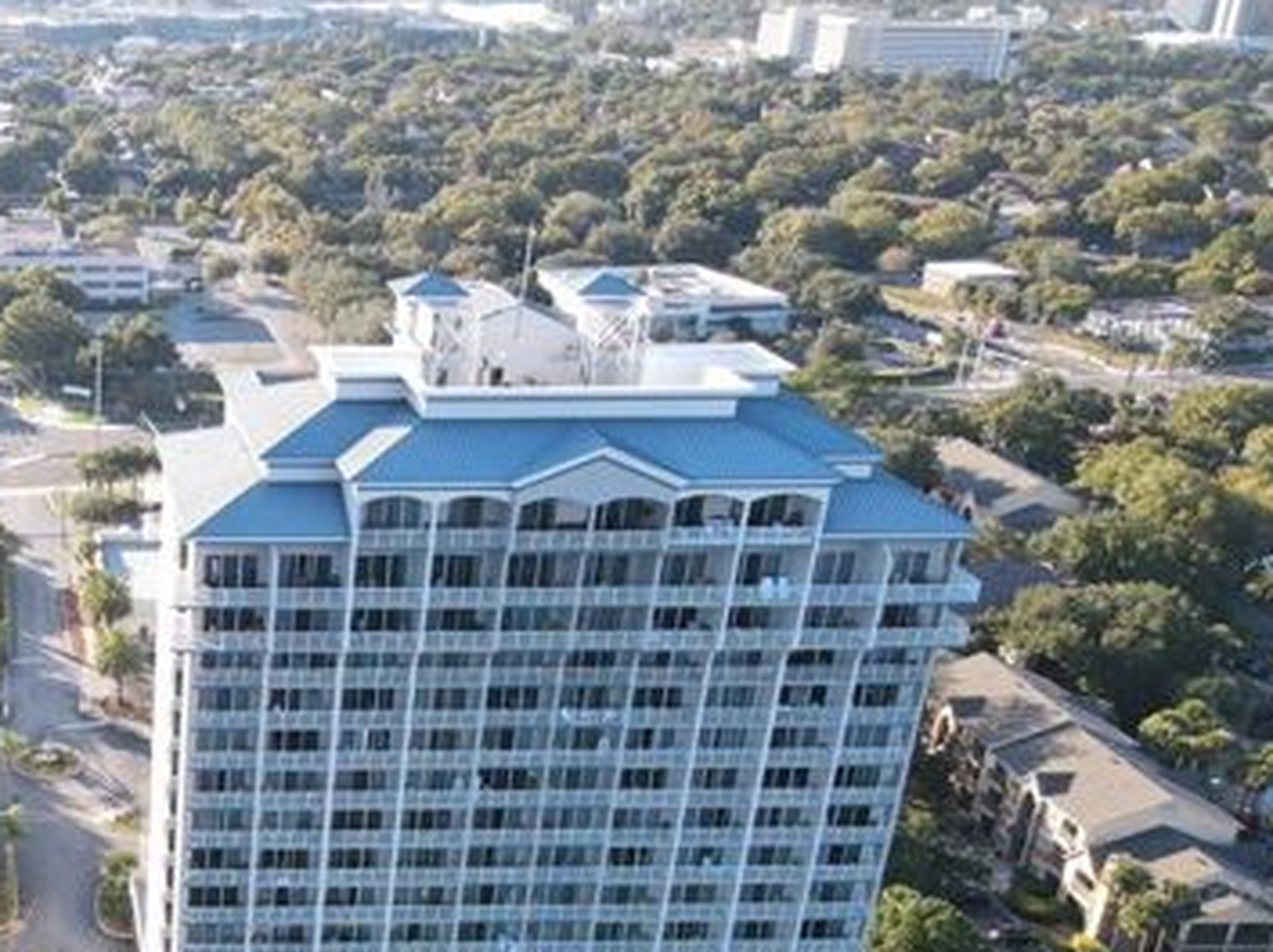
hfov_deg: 36.0
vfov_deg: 28.8
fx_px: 1763
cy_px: 891
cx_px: 20
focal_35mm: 48
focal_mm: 4.5
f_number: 2.8
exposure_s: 1/120
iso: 100
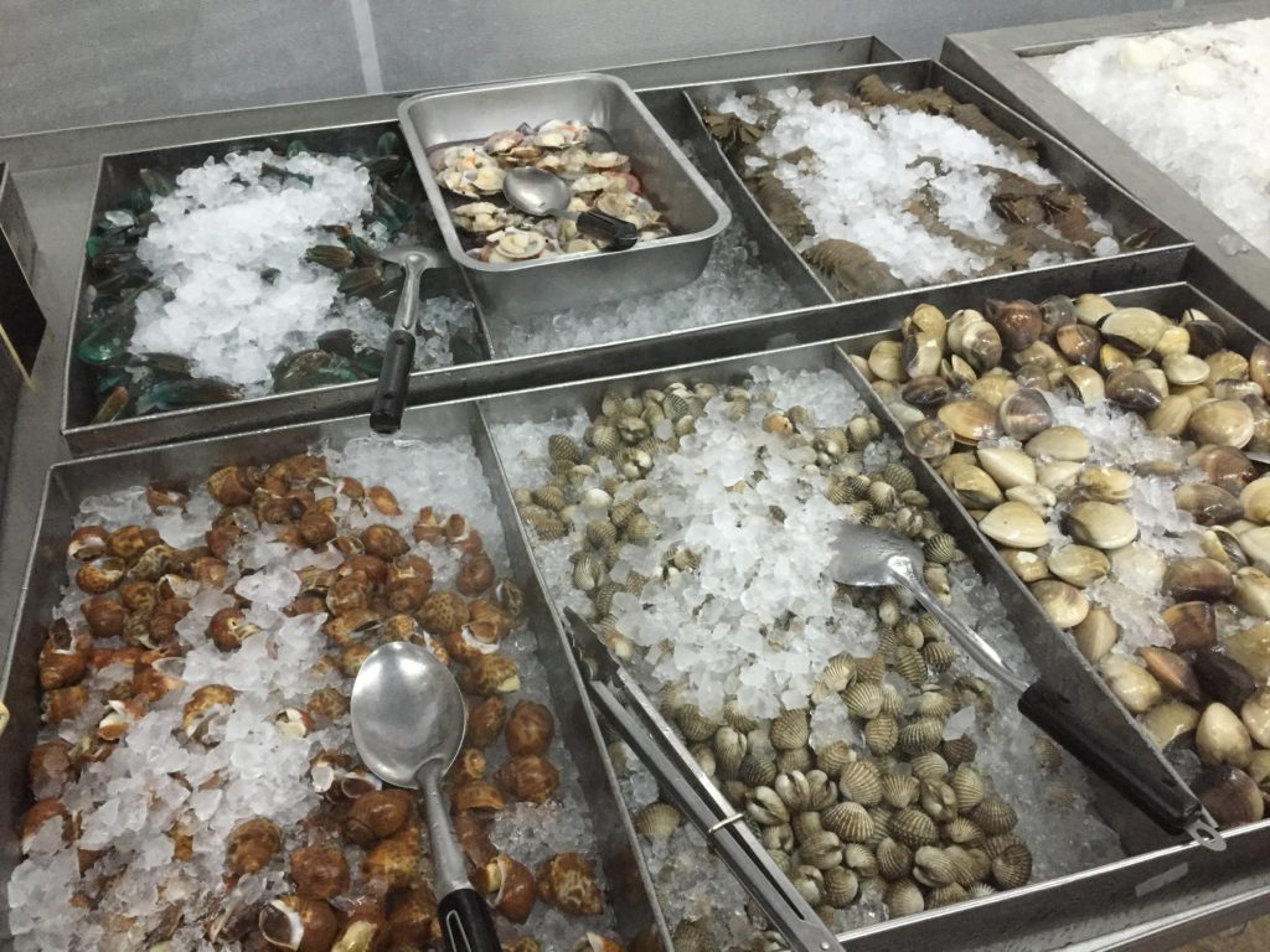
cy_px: 476
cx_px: 635
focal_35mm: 29
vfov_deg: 48.2
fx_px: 1064
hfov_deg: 61.7
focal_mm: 4.15
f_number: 2.2
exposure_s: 1/25
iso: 250
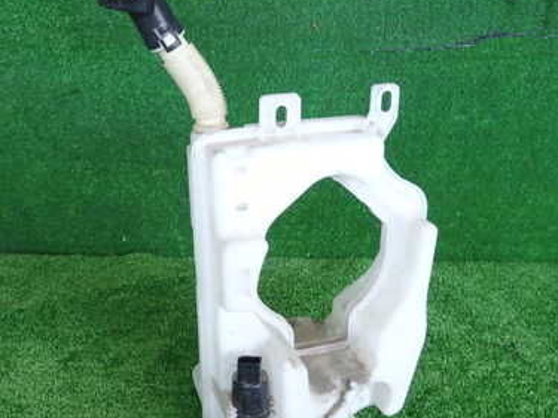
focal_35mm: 40
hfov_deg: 46.8
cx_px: 256
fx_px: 645
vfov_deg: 35.9
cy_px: 242
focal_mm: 4.5
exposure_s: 1/60
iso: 100
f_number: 2
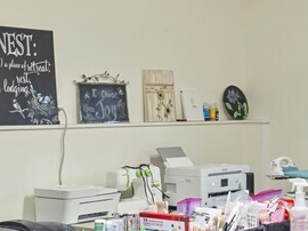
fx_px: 738
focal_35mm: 83
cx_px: 231
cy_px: 295
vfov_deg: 16.8
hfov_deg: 23.3
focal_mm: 7
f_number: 4
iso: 100
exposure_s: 1/3
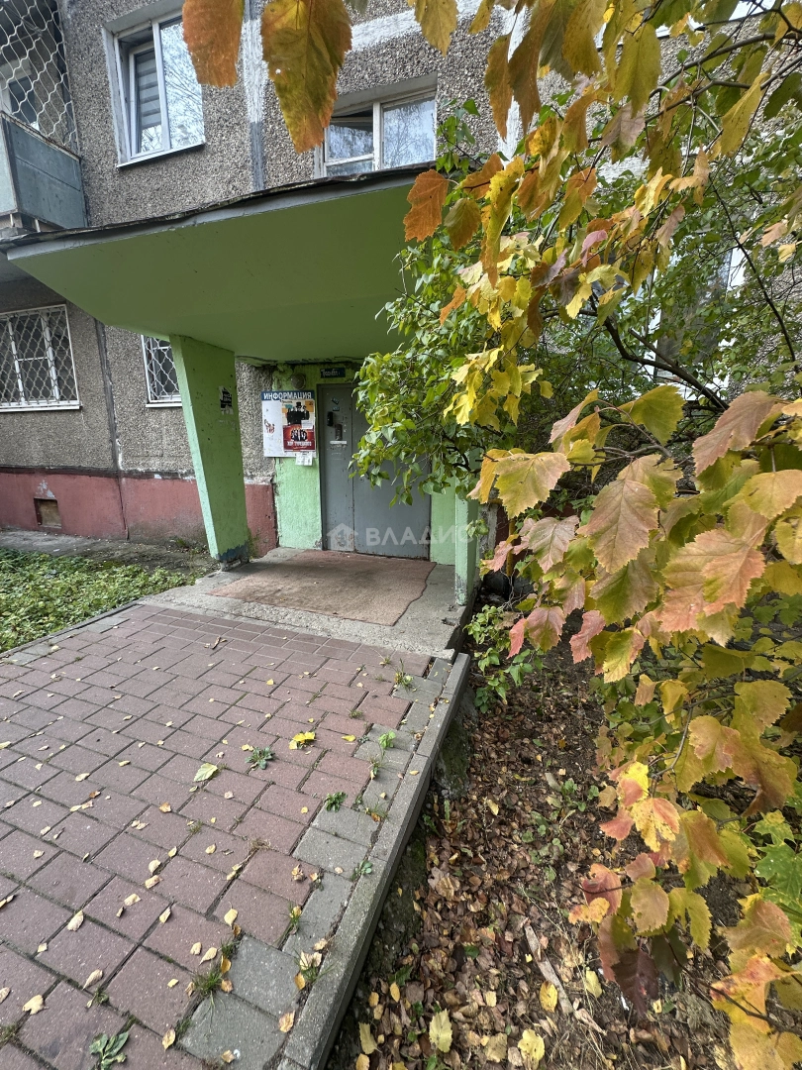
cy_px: 535
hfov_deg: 85.7
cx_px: 401
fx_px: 432
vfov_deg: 102.1
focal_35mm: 14
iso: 40
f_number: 2.2
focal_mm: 2.22
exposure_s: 1/113
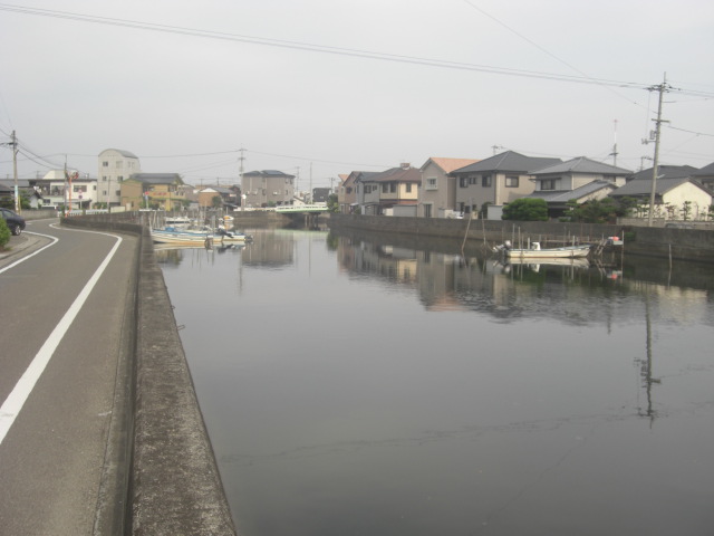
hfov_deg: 49.0
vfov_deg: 37.7
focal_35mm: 38
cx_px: 357
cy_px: 268
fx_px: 784
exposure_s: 1/500
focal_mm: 7.9
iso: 80
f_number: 4
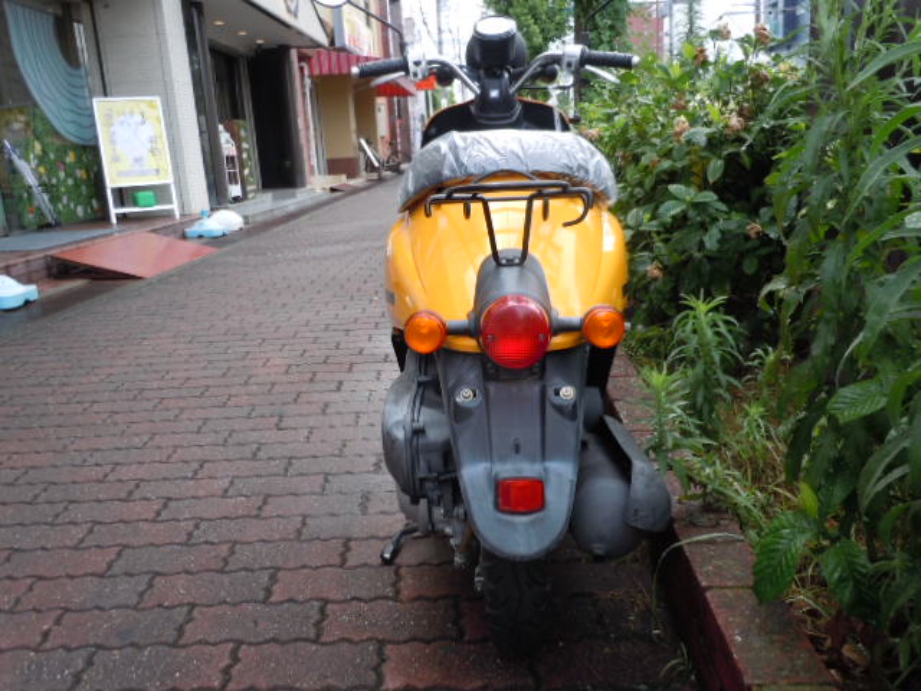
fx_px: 745
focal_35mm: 28
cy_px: 346
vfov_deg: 49.7
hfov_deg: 63.4
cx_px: 460
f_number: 3.7
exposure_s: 1/160
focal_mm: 5
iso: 100
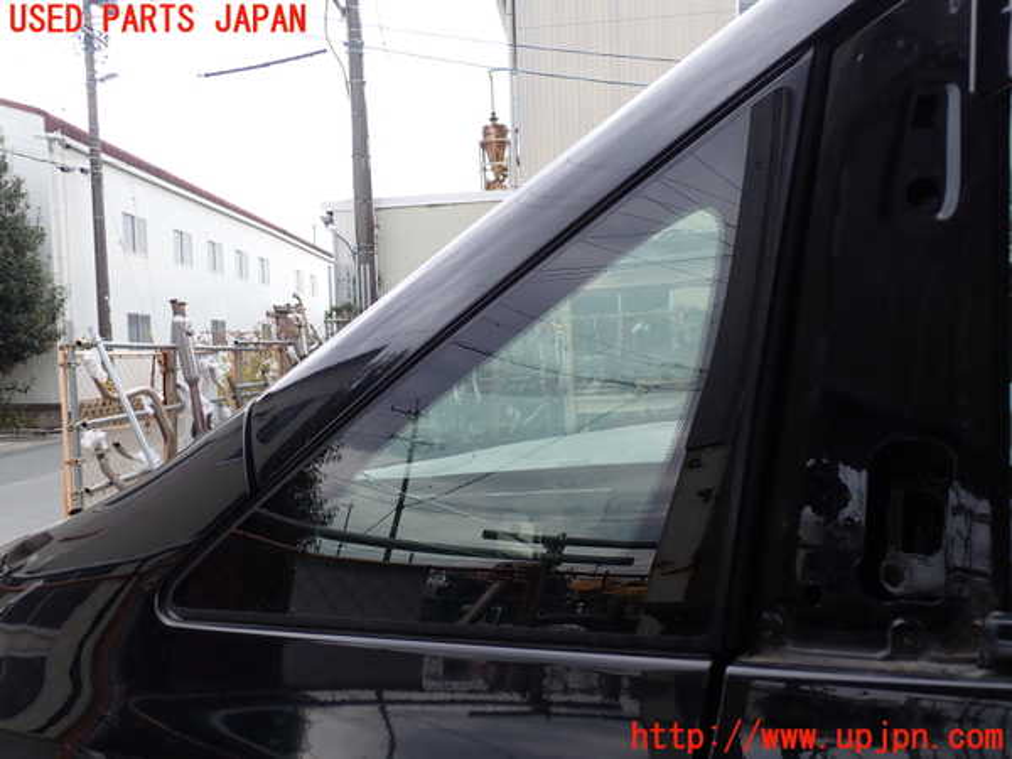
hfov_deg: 60.0
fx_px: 877
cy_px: 380
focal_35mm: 30
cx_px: 506
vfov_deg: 46.8
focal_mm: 5.4
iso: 100
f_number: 3.2
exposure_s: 1/200
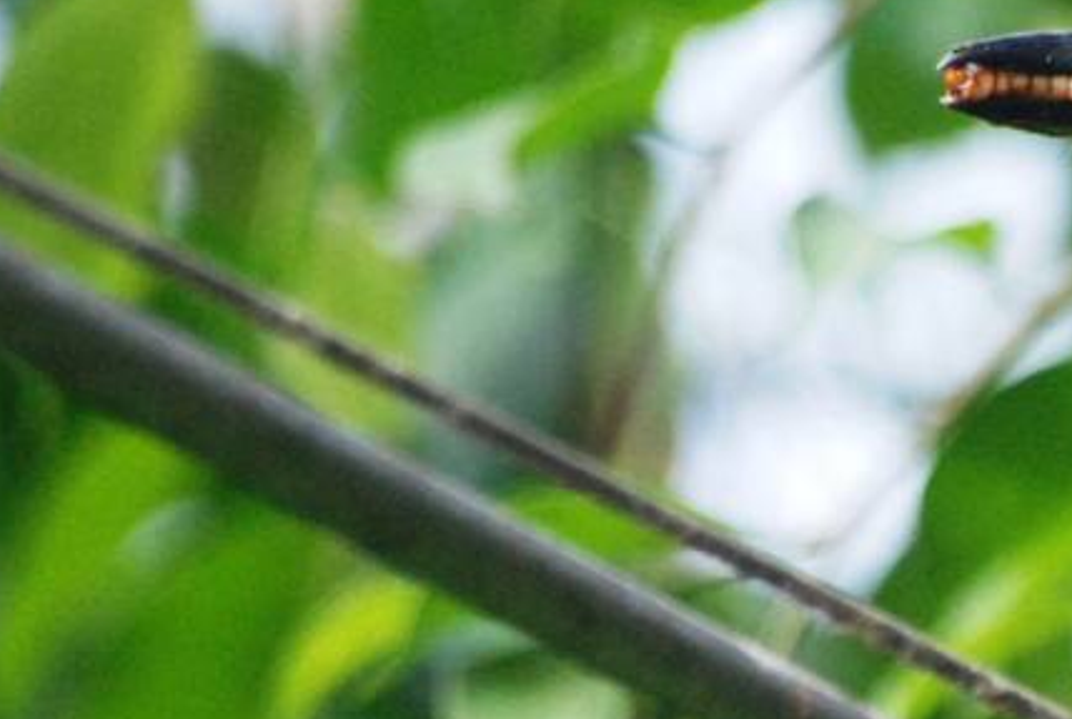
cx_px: 1337
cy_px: 550
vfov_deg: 0.8
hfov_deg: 1.2
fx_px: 50143
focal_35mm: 1681
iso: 1000
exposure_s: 1/640
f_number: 5.6
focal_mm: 300
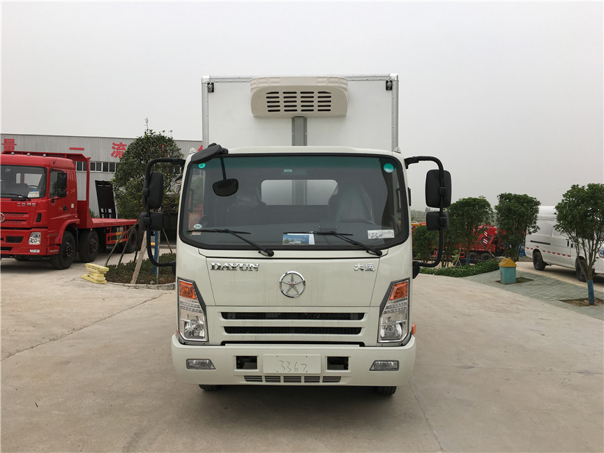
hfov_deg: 61.7
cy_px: 226
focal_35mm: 29
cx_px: 302
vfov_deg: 48.2
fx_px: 506
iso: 25
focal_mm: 4.15
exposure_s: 1/615
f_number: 2.2
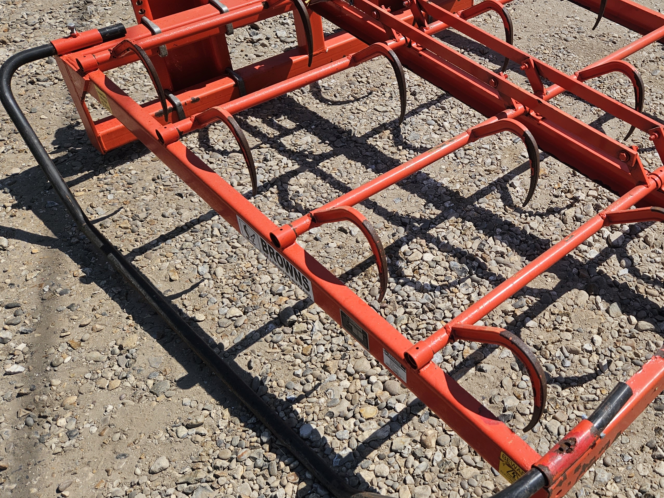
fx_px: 691
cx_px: 499
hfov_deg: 49.3
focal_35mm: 36
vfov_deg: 39.6
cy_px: 238
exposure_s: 1/2346
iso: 25
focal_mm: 5.4
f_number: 1.8
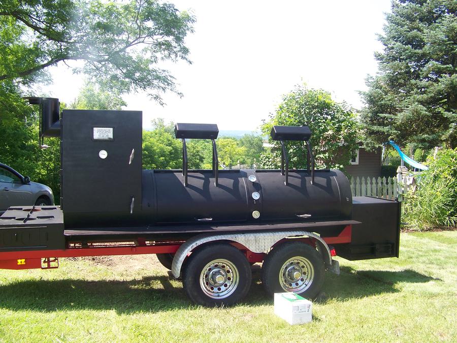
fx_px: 475
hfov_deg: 51.4
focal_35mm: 36
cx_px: 228
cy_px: 172
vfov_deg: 39.7
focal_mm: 5.85
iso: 64
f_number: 4
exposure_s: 1/125
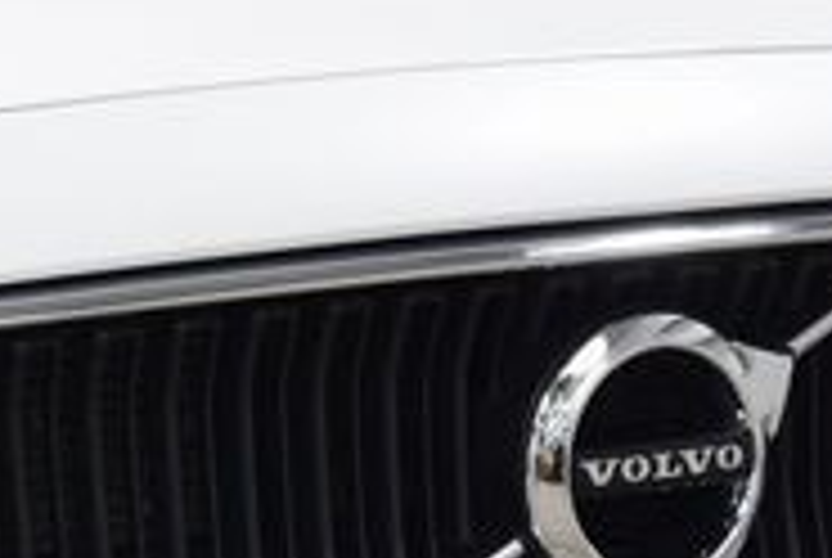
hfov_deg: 10.4
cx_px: 36
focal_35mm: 197
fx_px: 4560
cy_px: 691
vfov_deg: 6.9
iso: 400
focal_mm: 38
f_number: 6.3
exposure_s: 1/15
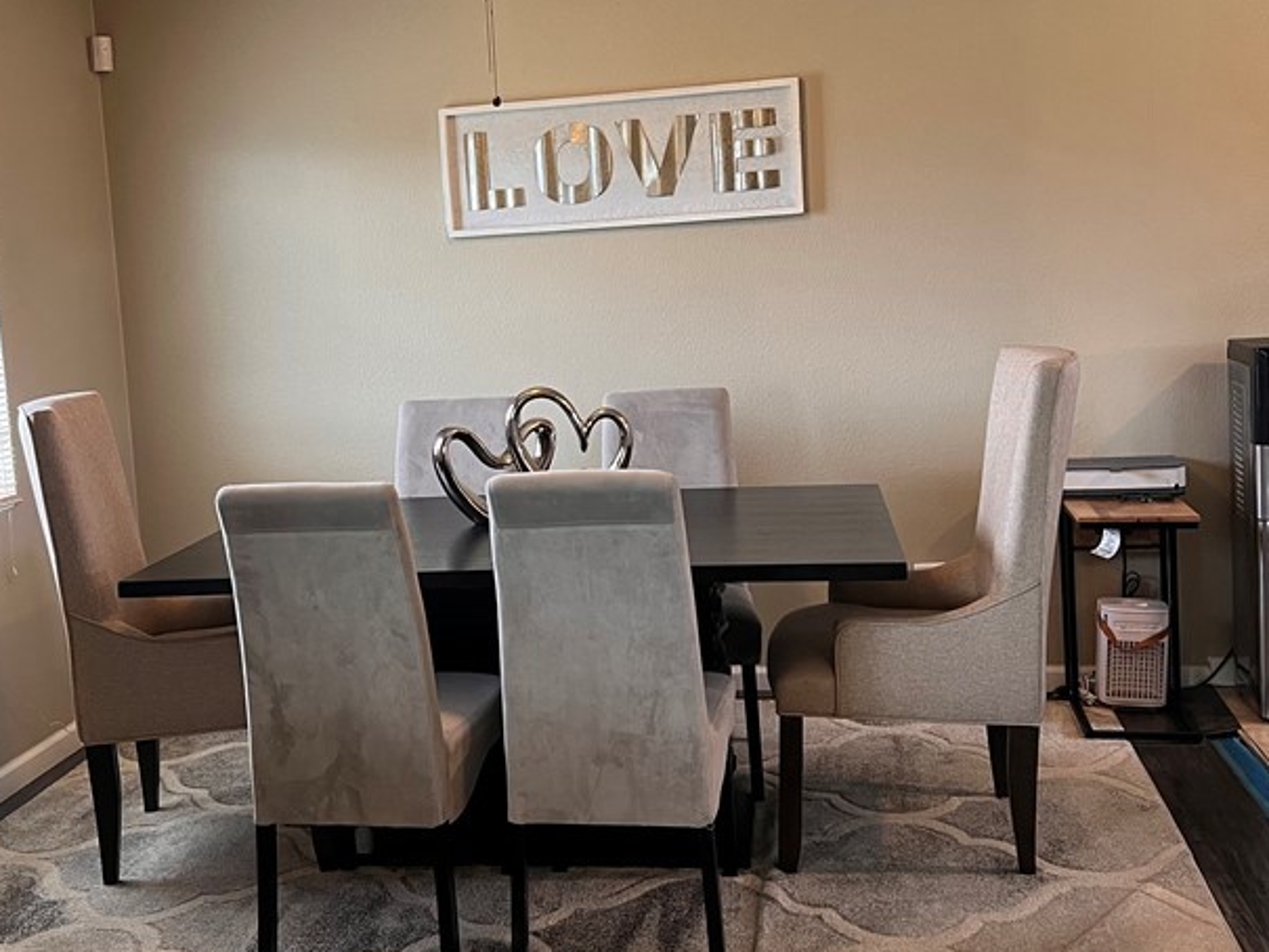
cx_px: 506
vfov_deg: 32.8
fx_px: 1613
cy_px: 405
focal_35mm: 44
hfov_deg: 42.7
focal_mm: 5.7
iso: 200
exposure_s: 1/60
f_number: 1.5
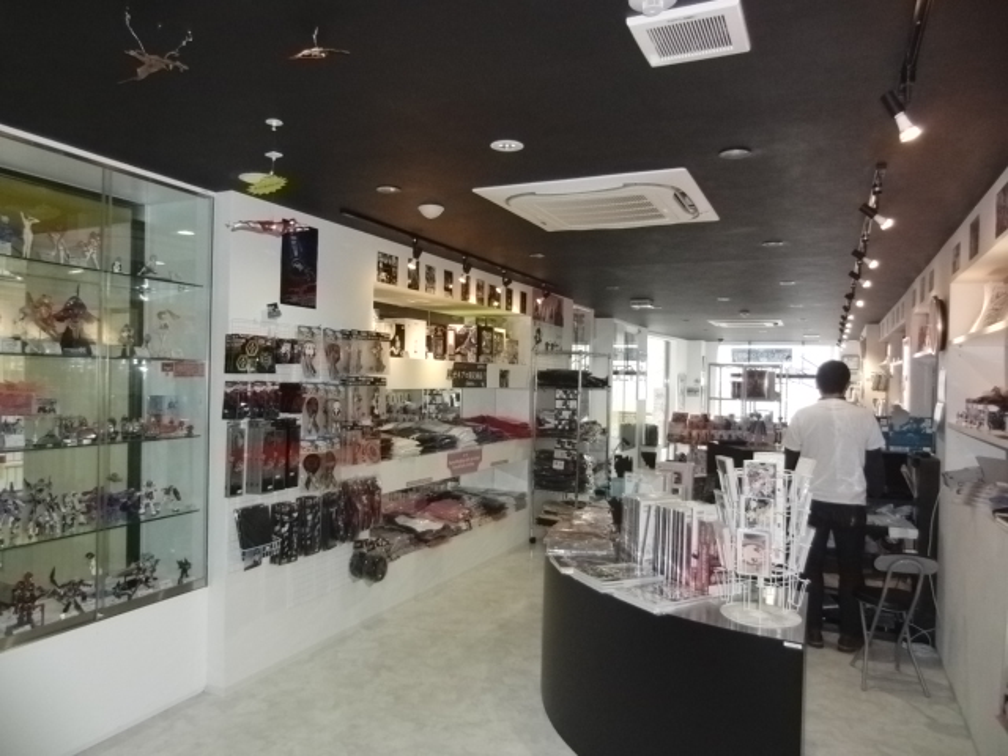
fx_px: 699
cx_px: 504
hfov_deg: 71.6
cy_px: 378
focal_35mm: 24
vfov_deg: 56.8
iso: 400
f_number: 3.2
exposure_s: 1/60
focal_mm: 4.3
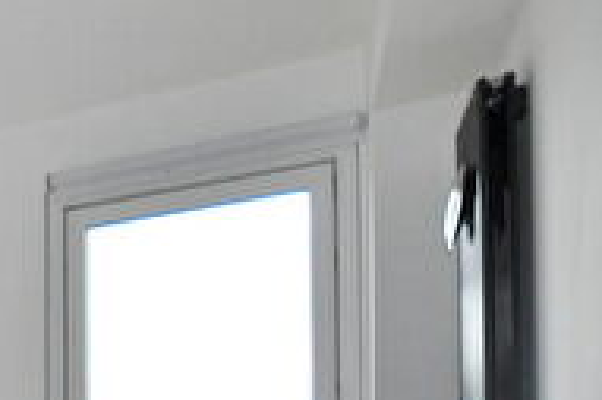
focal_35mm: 55
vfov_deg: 21.3
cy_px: 575
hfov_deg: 24.2
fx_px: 919
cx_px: -391
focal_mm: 10
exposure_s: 1/200
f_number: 3.5
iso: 250
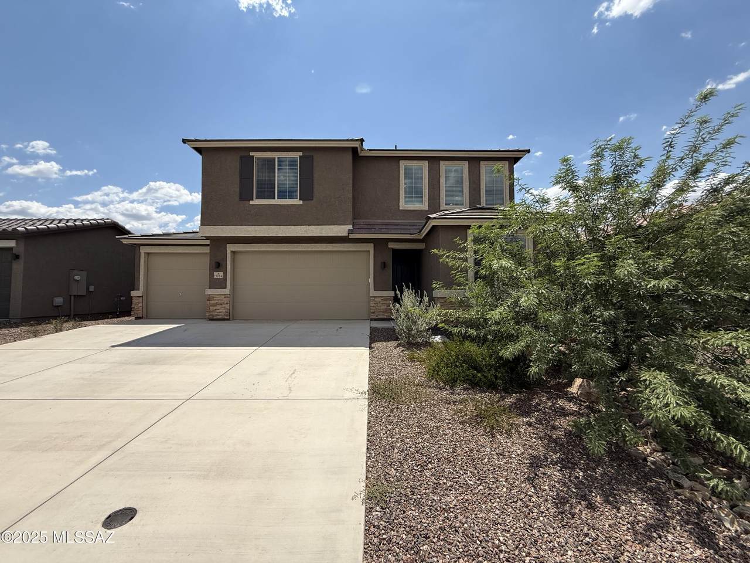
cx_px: 375
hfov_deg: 102.1
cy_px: 282
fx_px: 303
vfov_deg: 85.7
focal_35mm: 14
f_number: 2.2
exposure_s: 1/2410
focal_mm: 2.22
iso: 50
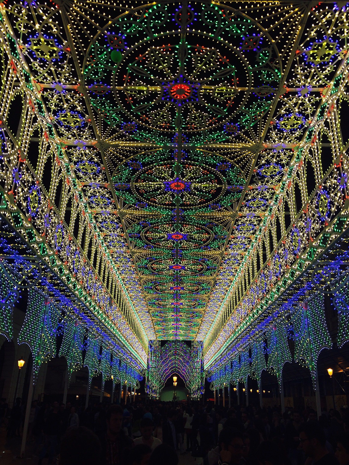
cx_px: 174
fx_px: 390
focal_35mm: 29
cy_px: 232
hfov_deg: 48.2
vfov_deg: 61.7
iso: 40
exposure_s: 1/100
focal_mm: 4.15
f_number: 2.2
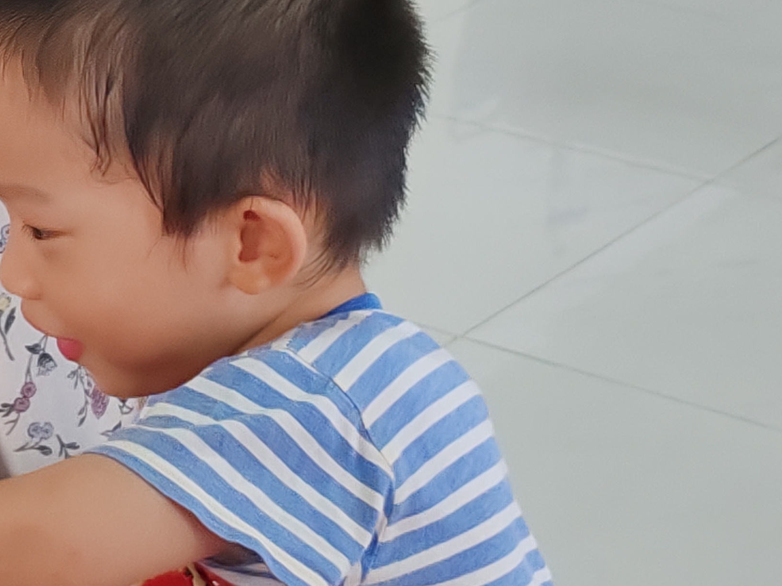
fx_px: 3049
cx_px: -97
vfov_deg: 11.0
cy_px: 233
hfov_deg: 14.3
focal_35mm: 135
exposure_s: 1/100
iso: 1000
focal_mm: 6.12
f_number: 16
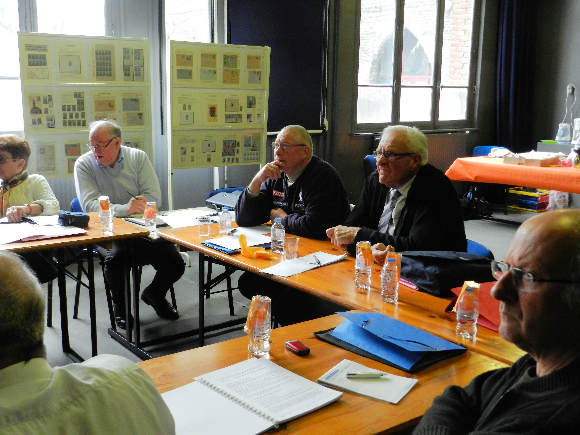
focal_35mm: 38
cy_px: 218
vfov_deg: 37.7
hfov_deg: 49.0
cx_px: 290
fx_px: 637
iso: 640
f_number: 4
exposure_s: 1/50
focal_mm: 6.7
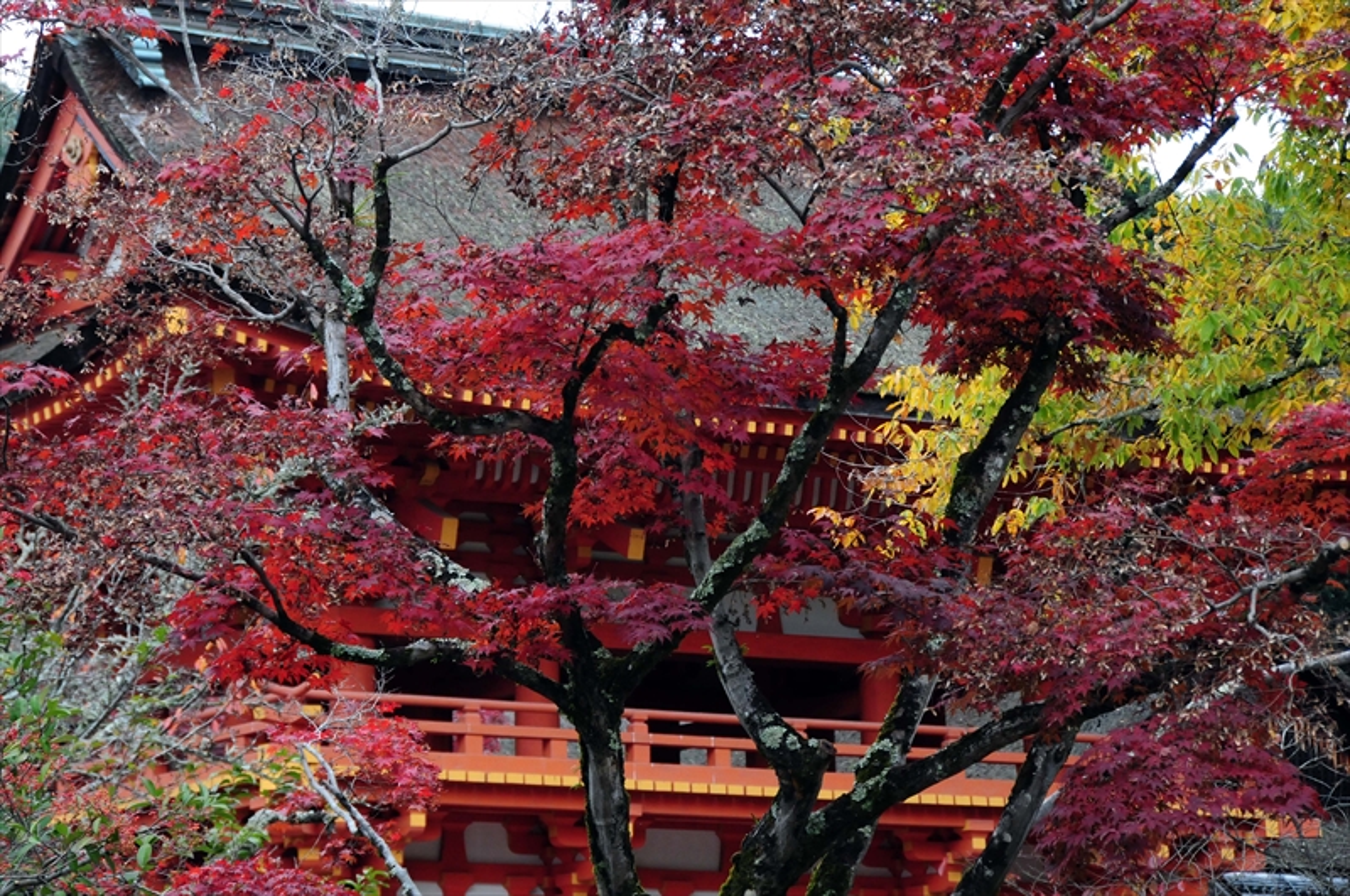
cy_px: 448
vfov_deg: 3.4
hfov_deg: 5.1
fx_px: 15166
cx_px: 675
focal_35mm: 405
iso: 800
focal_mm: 270
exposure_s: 1/160
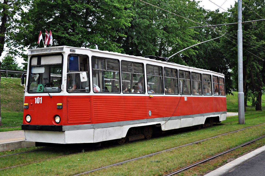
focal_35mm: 48
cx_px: 132
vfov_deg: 28.0
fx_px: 353
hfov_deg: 41.2
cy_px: 88
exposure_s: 1/1250
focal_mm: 32
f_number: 4.5
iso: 400
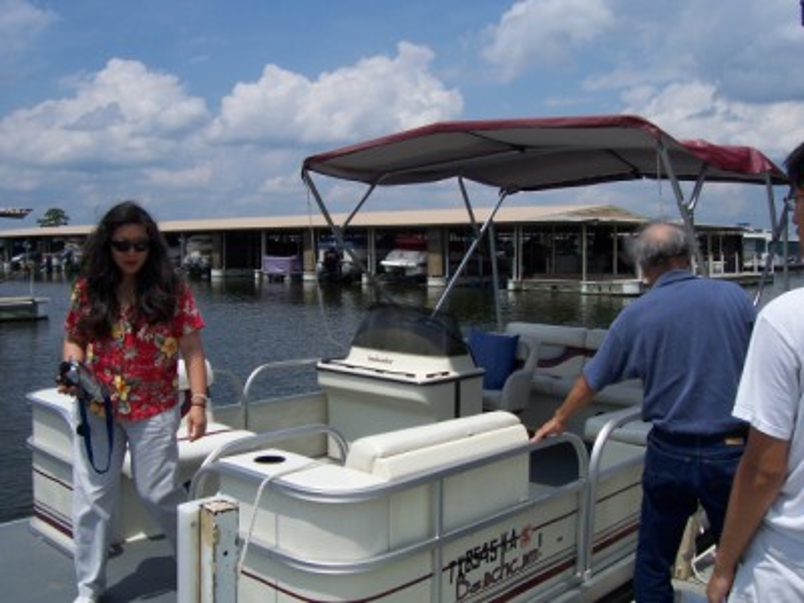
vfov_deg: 41.8
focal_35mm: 34
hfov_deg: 54.0
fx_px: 790
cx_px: 402
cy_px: 302
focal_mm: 5.6
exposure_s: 1/1000
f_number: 5.6
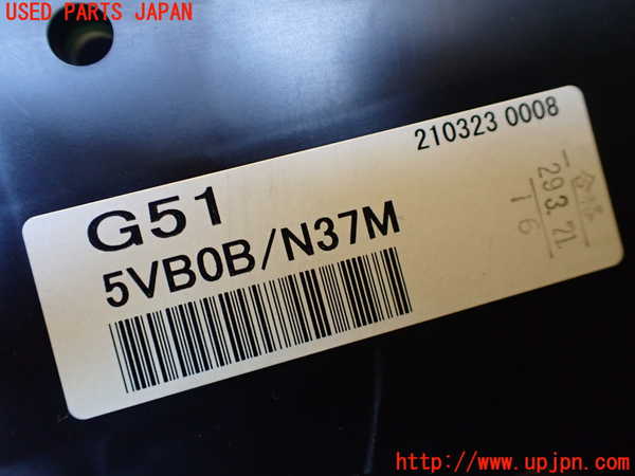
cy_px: 238
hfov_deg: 60.0
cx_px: 318
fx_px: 550
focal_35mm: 30
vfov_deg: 46.8
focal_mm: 5.4
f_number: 2.3
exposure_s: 1/50
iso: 800
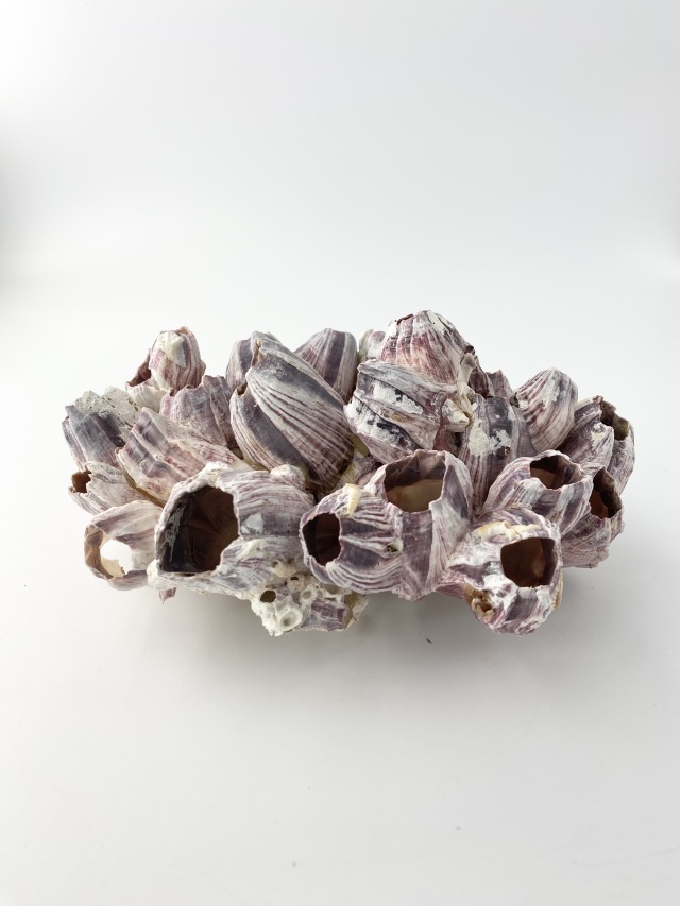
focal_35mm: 26
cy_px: 453
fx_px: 681
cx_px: 340
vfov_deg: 67.3
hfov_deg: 53.1
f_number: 1.8
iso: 32
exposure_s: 1/265
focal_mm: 4.25
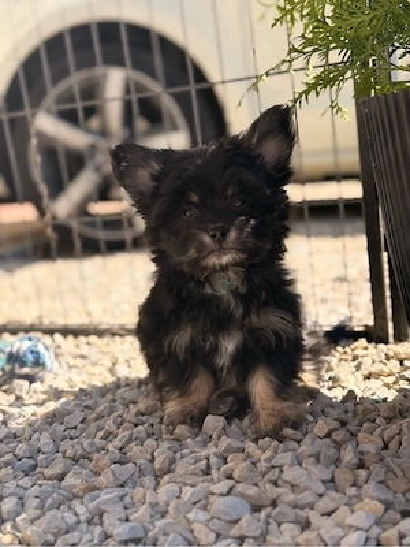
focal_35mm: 48
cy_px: 274
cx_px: 205
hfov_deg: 30.3
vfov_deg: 39.7
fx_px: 758
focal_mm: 6.76
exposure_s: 1/2494
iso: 100
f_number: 1.78
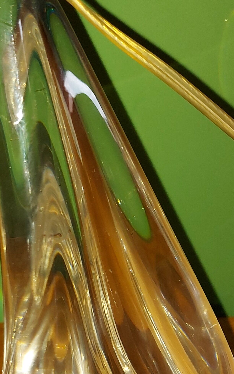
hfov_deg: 21.3
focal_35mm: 60
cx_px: 35
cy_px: 238
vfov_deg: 33.8
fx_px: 612
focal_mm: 5.23
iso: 100
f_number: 1.8
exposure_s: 1/50
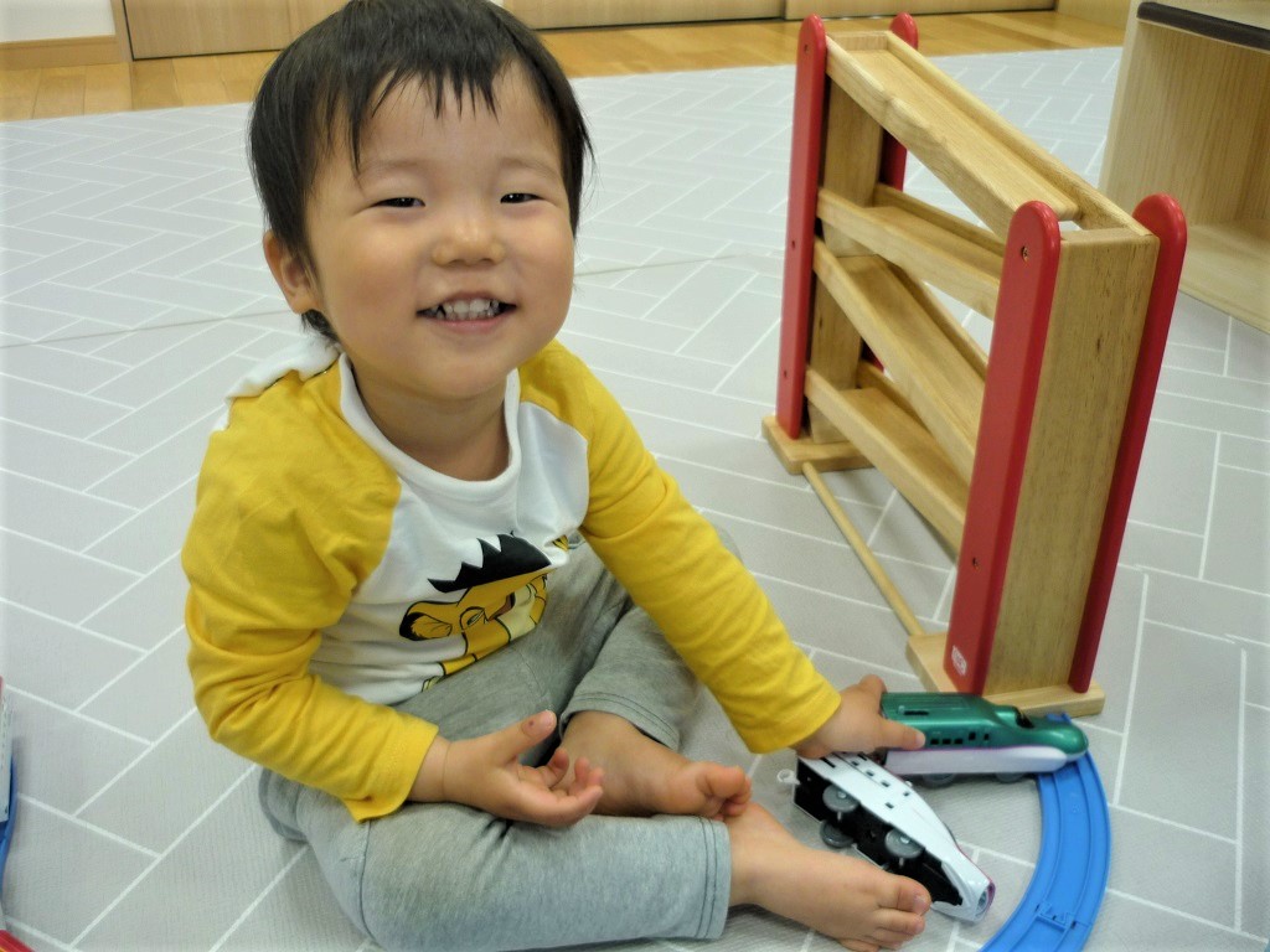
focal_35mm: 33
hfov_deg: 55.4
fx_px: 1211
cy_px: 476
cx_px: 635
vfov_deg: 42.9
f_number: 2.8
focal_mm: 5.5
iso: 100
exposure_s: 1/60
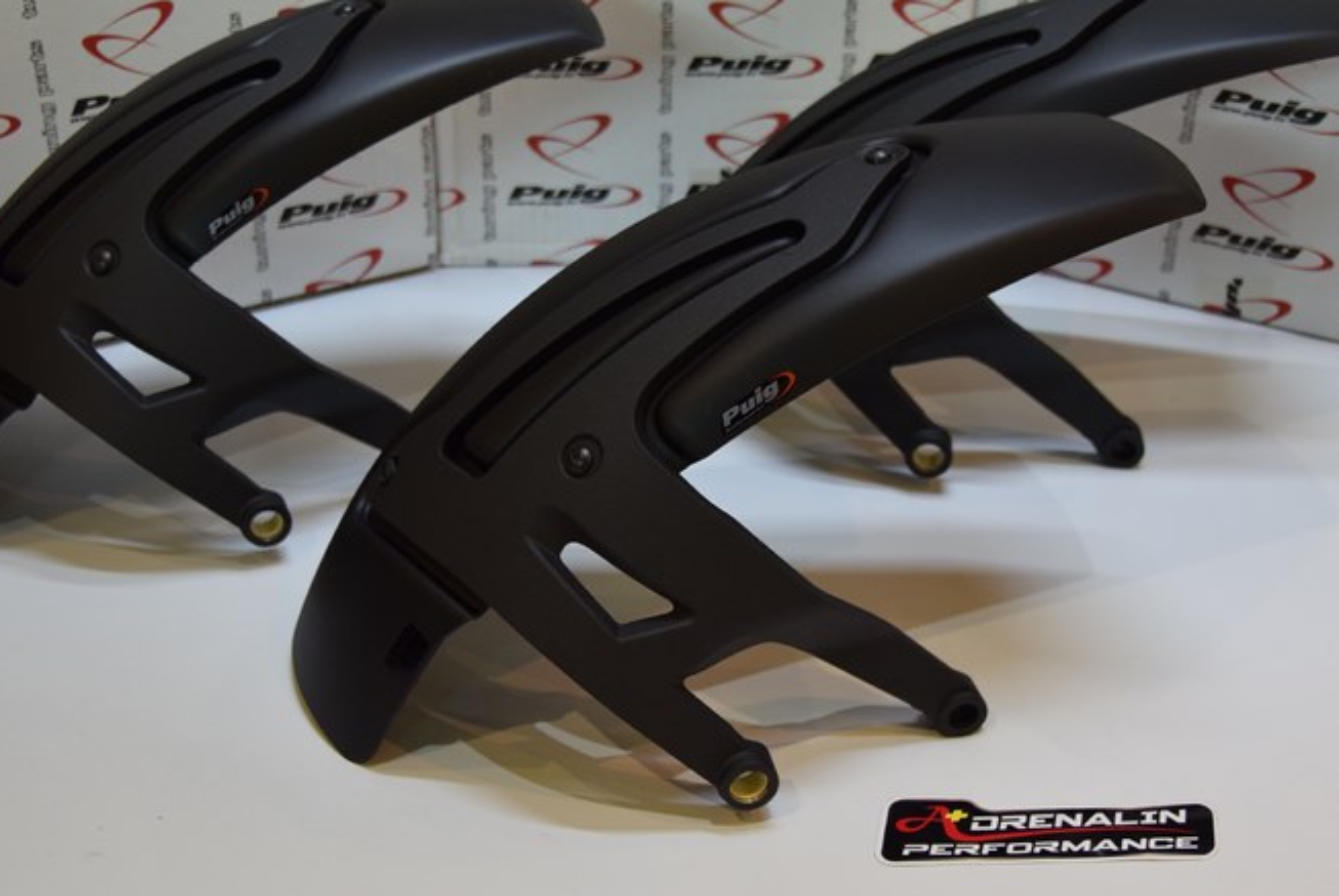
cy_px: 417
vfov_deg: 27.3
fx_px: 1847
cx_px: 664
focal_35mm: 50
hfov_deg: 39.8
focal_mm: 27
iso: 800
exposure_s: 1/30
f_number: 4
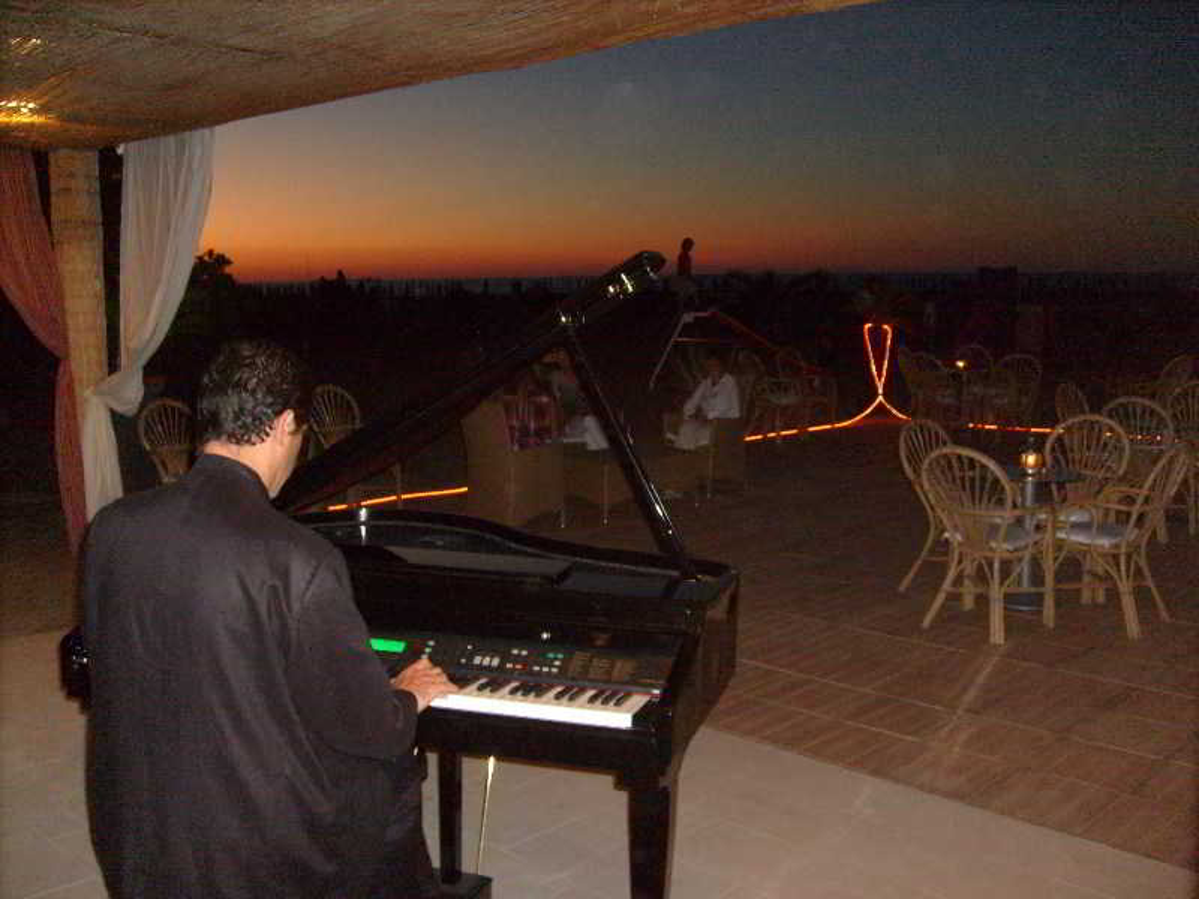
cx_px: 600
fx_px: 1212
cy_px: 450
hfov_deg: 52.6
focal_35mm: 35
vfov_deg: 40.7
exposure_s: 1/45
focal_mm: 5.8
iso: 200
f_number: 2.8
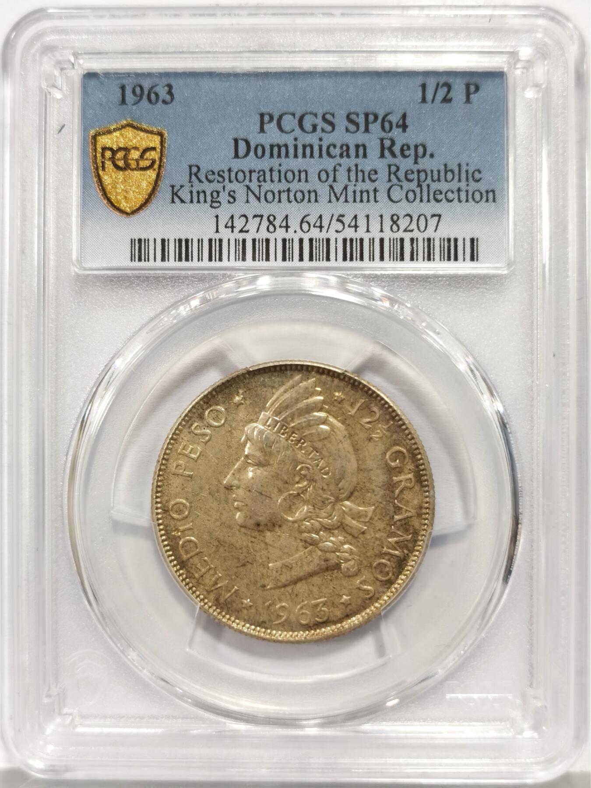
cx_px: 296
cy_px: 394
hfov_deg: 27.0
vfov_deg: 35.5
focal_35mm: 54
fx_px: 1229
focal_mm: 5.56
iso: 125
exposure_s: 1/100
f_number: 16
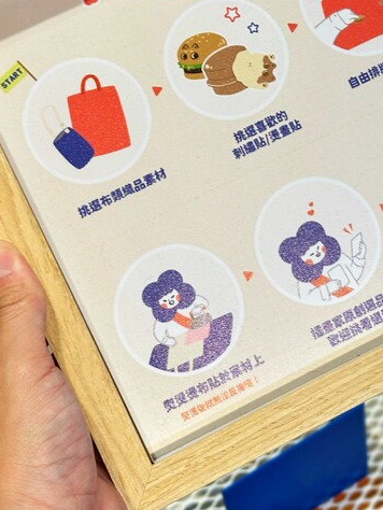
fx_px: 1268
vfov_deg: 22.6
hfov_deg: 17.2
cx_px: 244
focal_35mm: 86
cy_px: 153
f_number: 1.78
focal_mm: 6.86
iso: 64
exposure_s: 1/60
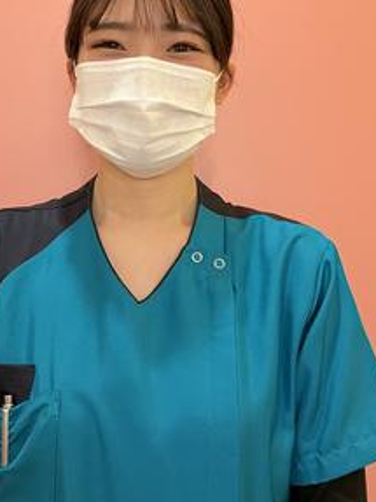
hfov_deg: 33.5
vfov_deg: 42.9
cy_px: 147
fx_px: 623
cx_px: 156
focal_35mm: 43
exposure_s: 1/60
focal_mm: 3.99
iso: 100
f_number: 1.8
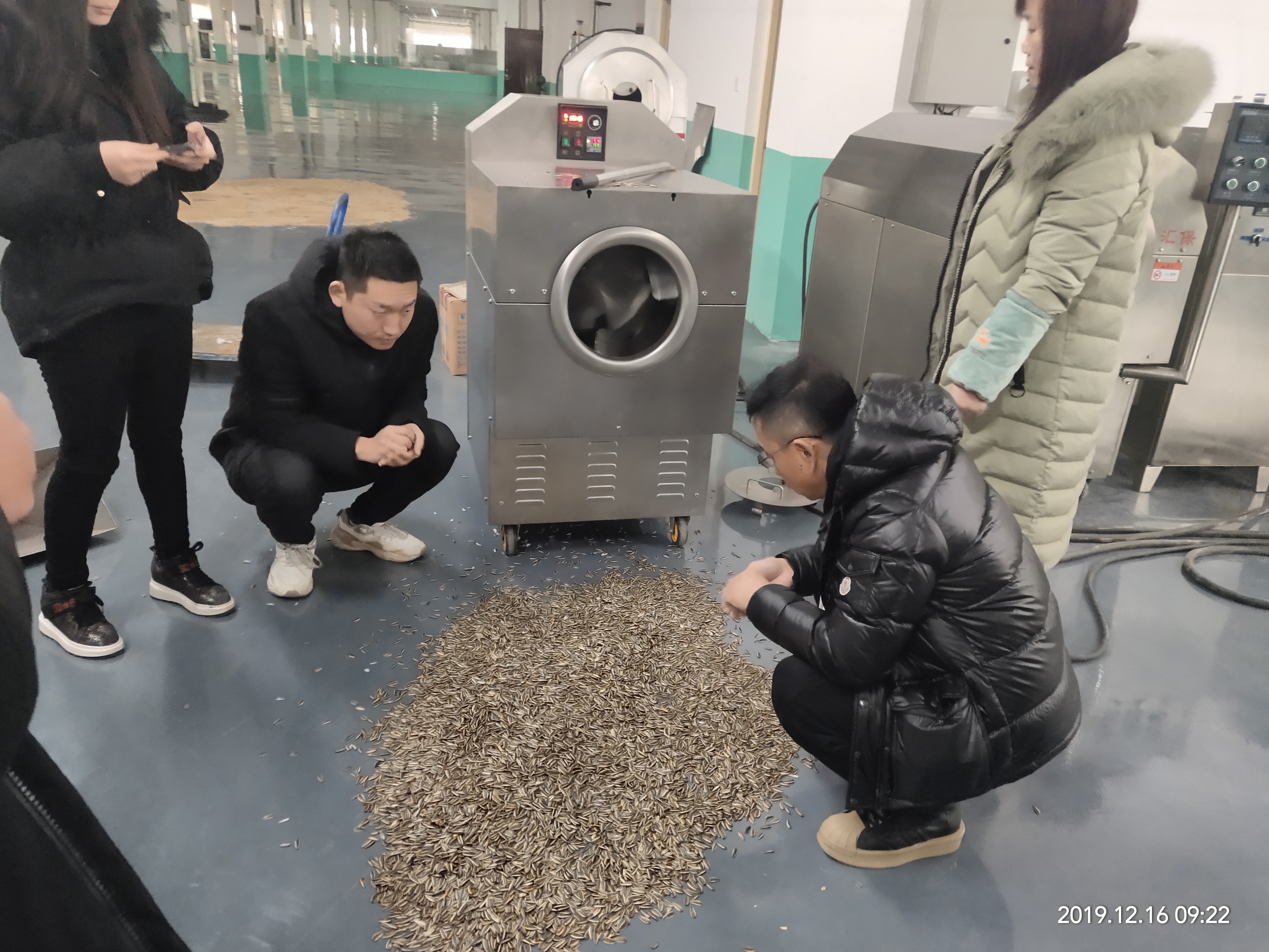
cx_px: 634
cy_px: 476
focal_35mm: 29
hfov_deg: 61.7
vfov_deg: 48.2
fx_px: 1063
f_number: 1.8
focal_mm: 4.27
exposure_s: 1/25
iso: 733
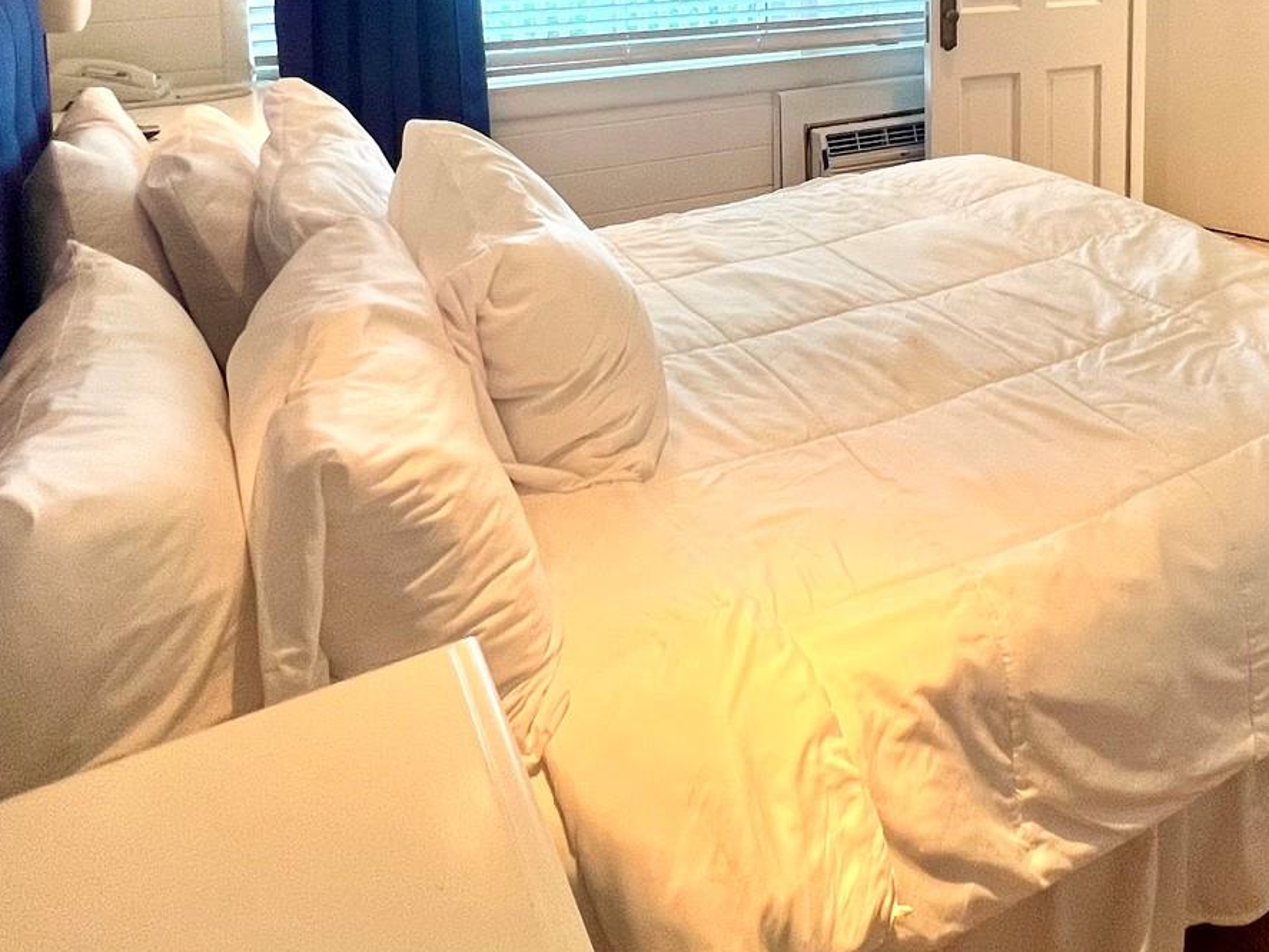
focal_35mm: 30
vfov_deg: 40.5
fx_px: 1100
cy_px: -19
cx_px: 940
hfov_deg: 57.2
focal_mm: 1.57
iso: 125
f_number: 1.8
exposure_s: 1/120
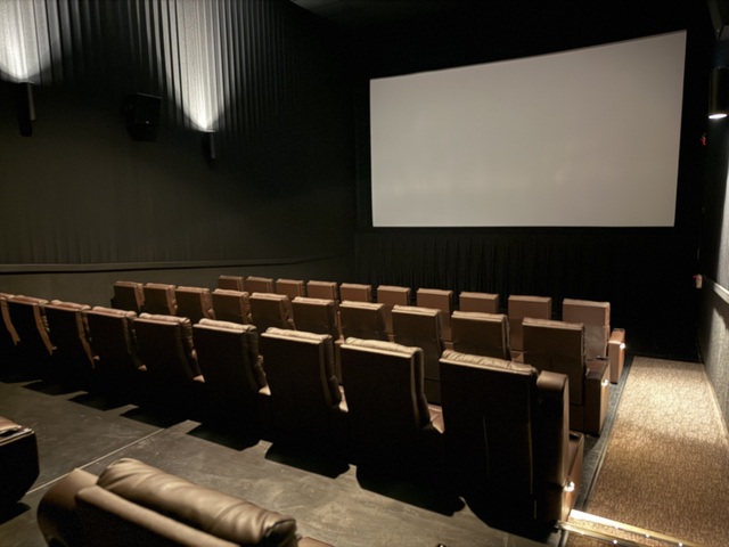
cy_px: 274
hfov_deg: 71.6
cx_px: 364
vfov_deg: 56.8
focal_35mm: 24
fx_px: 505
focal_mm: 6.76
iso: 2500
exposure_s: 1/5
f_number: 1.78
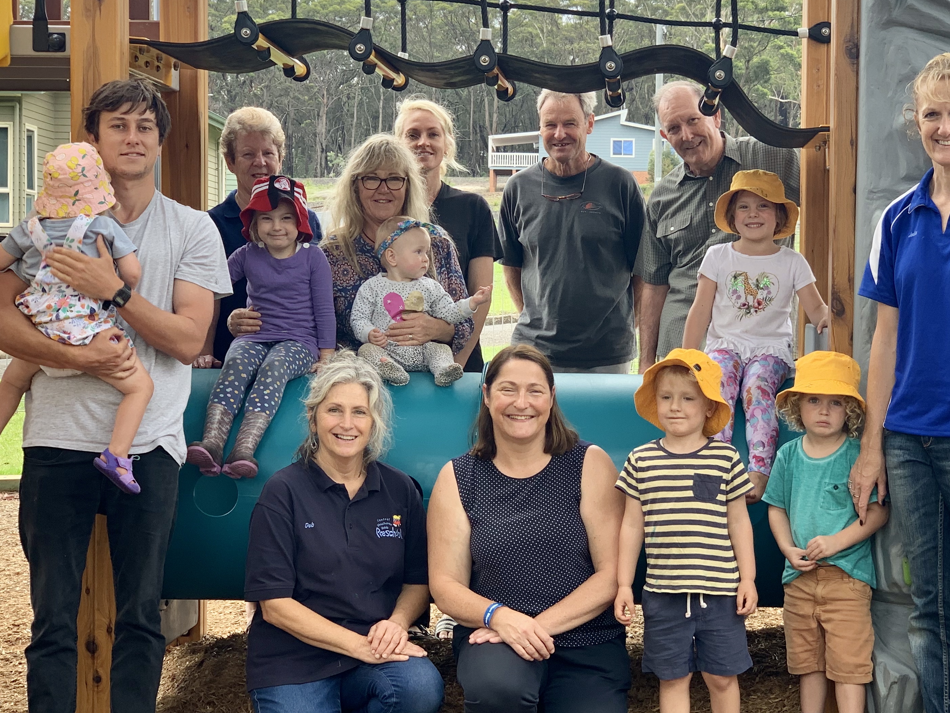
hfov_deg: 25.9
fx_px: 2058
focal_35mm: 75
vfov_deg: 19.6
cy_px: 363
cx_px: 575
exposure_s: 1/122
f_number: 2.4
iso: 25
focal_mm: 6
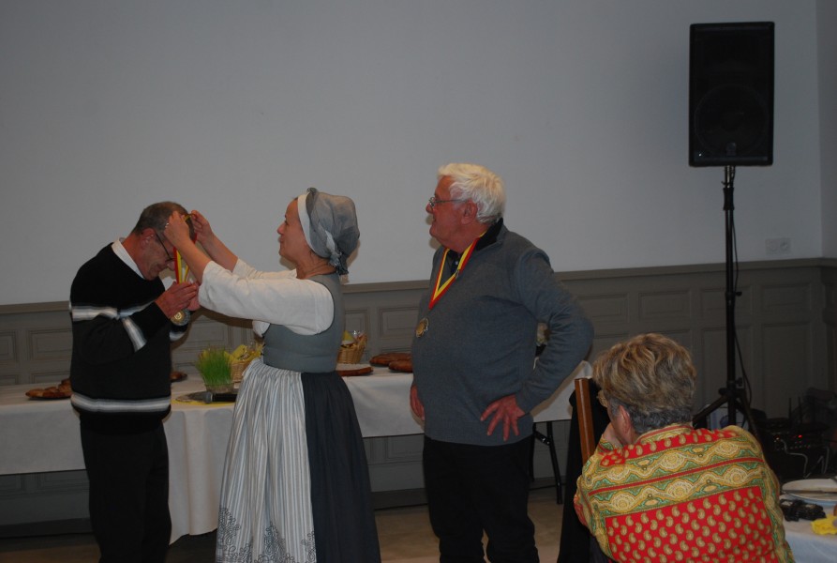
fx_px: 1223
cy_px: 282
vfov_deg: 25.9
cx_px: 418
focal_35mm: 52
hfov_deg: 37.8
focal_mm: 35
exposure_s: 1/60
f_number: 5.3
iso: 400
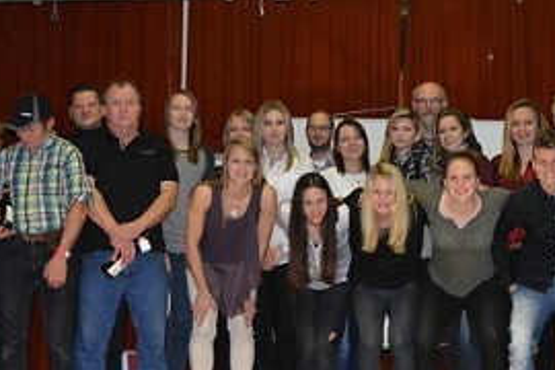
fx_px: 830
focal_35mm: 54
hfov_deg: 36.5
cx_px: 375
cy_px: 313
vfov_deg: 24.6
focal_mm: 21
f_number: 3.8
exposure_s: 1/60
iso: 3200
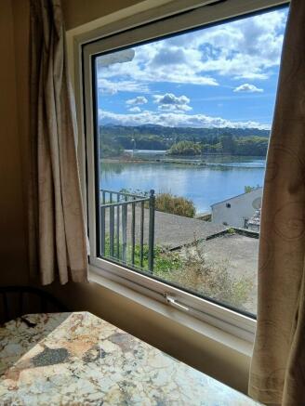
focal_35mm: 26
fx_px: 305
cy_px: 203
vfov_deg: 67.3
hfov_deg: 53.1
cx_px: 152
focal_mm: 3.98
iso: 20
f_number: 1.8
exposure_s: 1/791
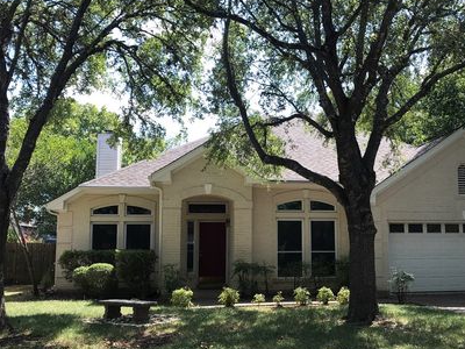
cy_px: 201
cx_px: 288
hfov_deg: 52.1
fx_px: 470
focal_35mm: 35
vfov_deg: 40.6
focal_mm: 3.99
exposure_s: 1/725
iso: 20
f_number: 1.8
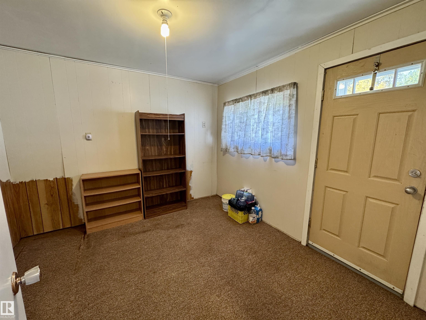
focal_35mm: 14
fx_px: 172
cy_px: 160
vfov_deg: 85.7
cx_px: 213
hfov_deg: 102.1
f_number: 2.2
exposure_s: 1/120
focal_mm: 2.22
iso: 320
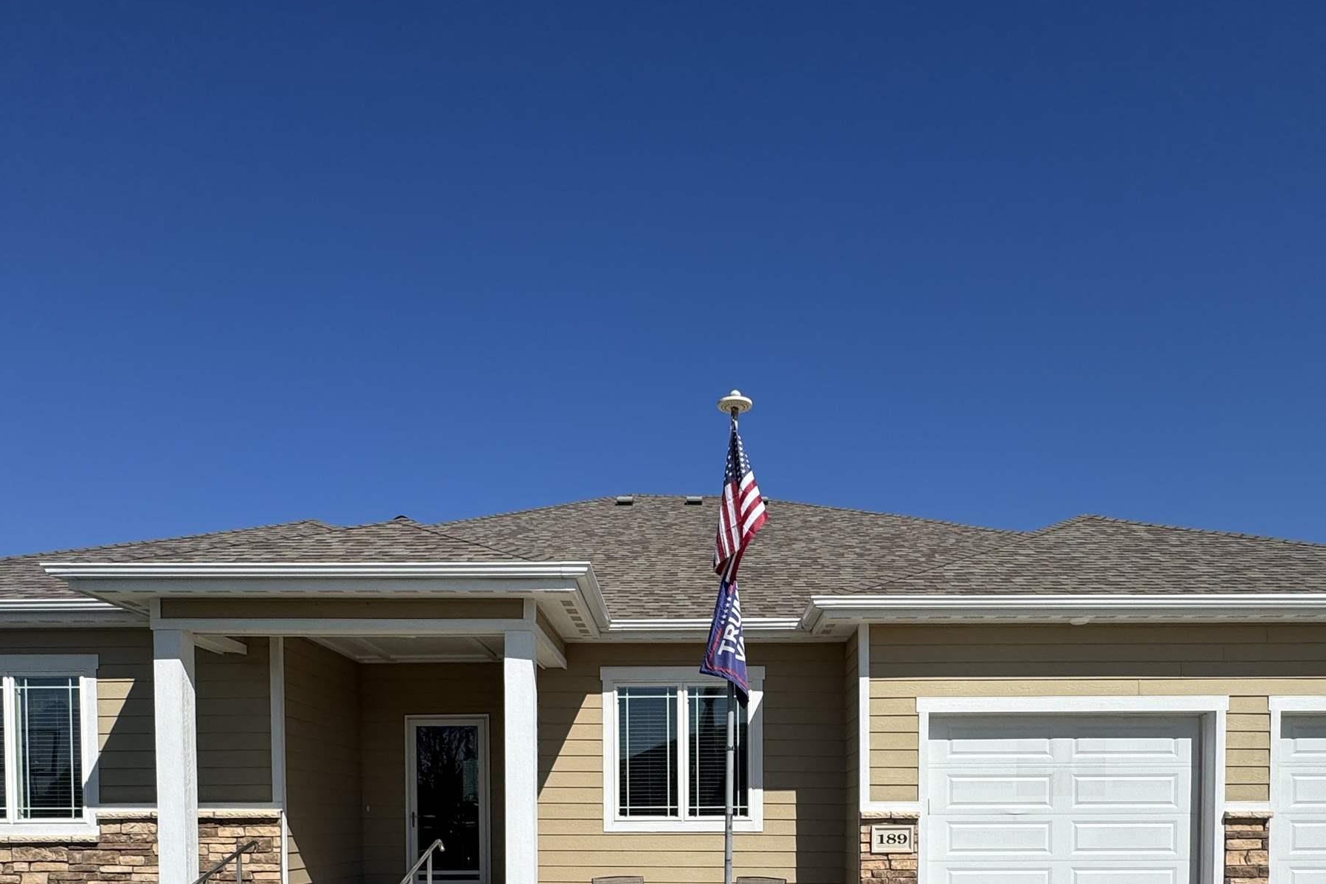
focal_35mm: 25
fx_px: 921
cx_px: 686
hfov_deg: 71.5
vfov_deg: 45.0
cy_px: 843
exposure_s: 1/3906
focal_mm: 2.22
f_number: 2.2
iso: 40
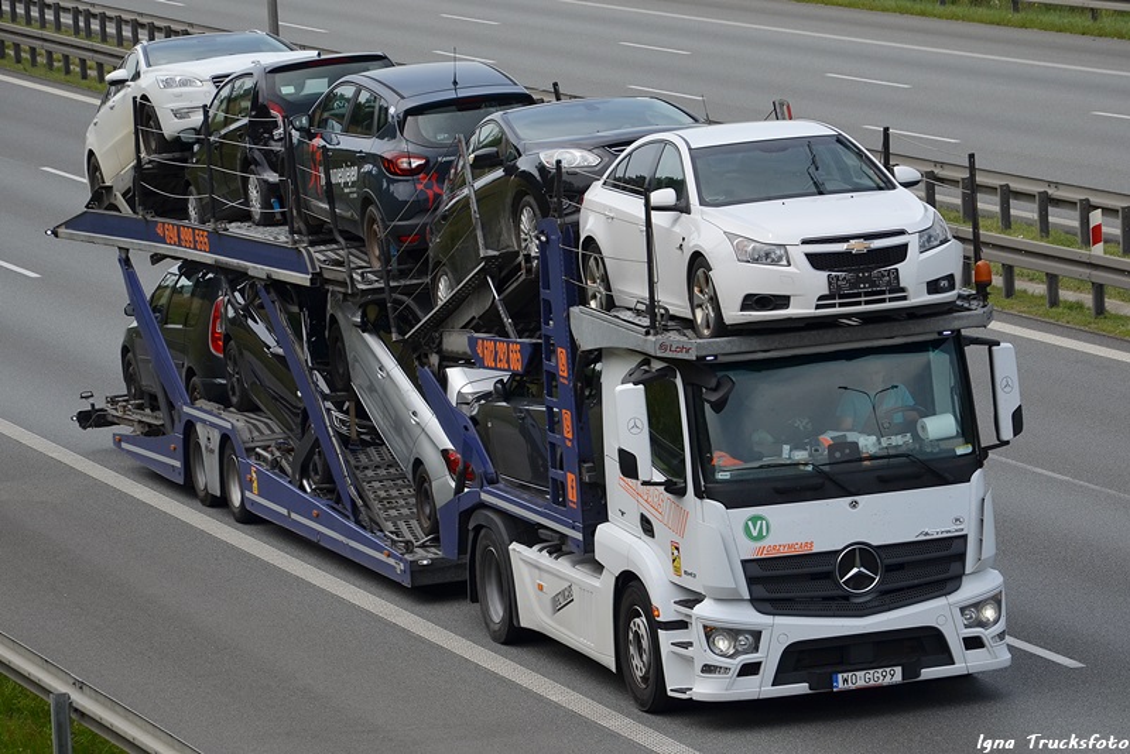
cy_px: 377
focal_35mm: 158
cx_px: 565
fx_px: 4945
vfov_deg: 8.7
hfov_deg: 13.0
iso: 200
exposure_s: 1/1000
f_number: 5.6
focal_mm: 105
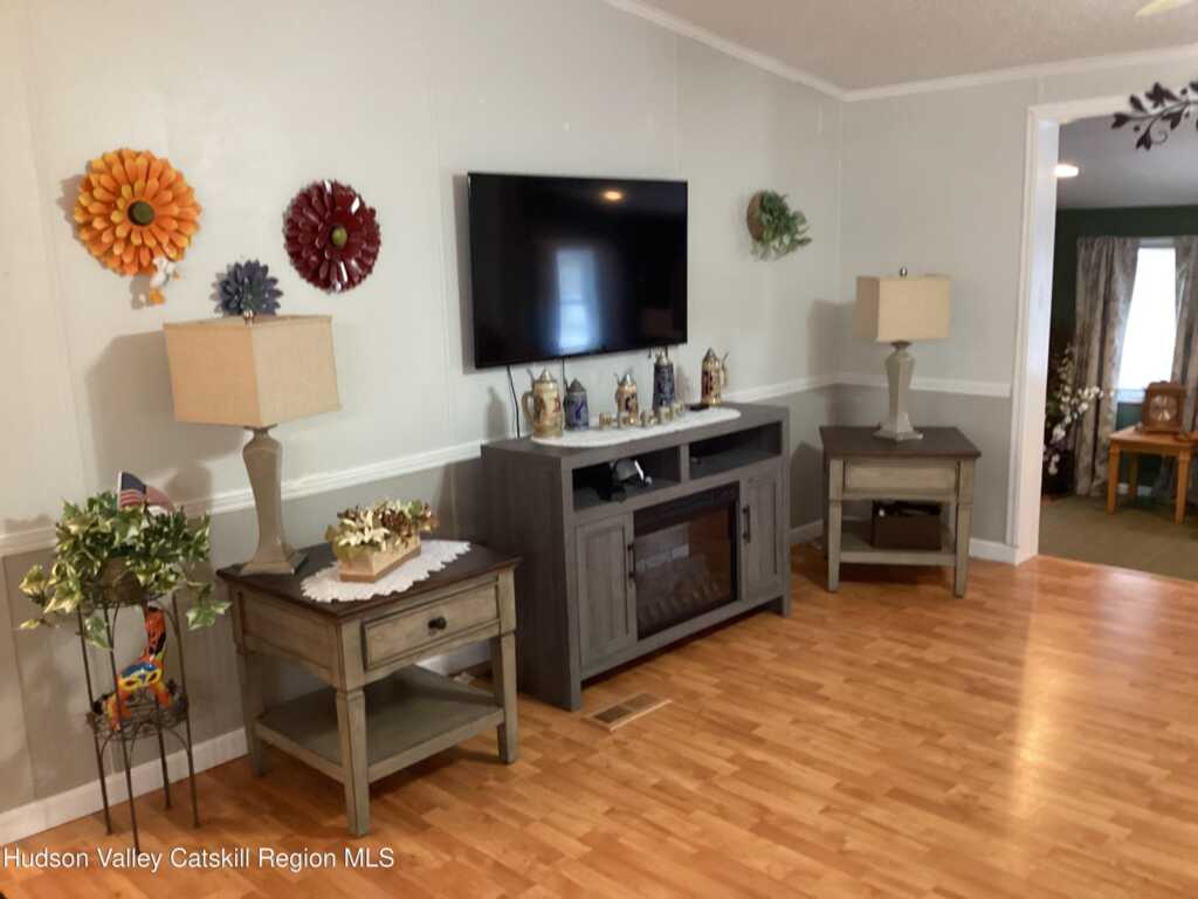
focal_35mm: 31
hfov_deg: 58.4
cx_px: 599
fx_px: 1073
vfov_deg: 45.4
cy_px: 450
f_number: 2.4
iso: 320
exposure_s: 1/30
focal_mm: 3.3
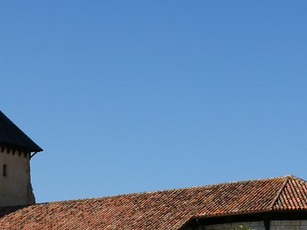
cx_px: 147
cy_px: 196
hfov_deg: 18.4
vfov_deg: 13.7
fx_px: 949
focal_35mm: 107
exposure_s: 1/160
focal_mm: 26
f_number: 11
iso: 100
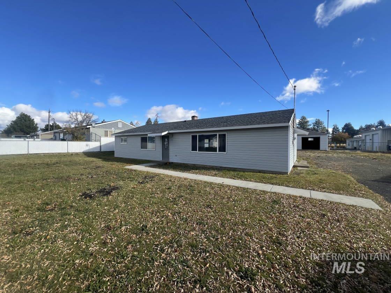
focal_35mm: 13
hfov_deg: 106.2
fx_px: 147
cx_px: 196
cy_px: 146
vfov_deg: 89.9
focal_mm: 1.57
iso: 32
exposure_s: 1/951
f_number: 1.8
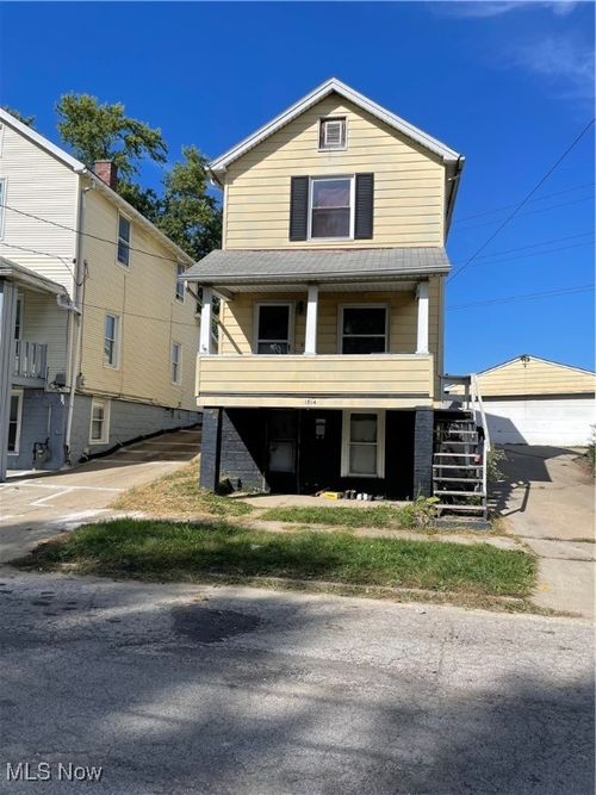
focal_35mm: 26
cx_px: 298
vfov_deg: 67.3
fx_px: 597
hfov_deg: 53.0
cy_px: 398
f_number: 1.6
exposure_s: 1/4292
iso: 32
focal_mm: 4.2
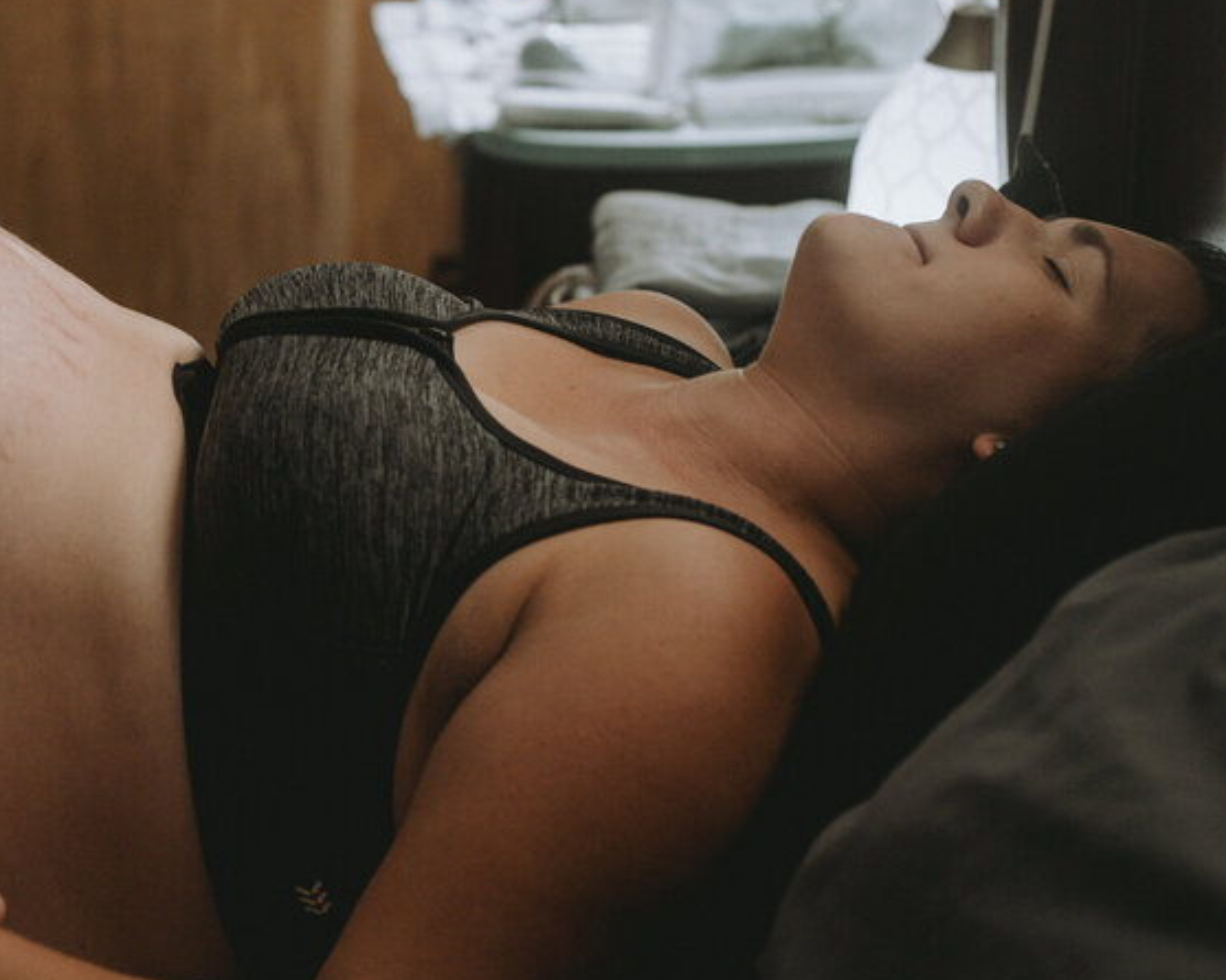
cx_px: 395
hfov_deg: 18.9
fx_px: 3663
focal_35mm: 101
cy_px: 430
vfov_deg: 15.2
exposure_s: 1/60
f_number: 2.5
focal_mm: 50
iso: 800
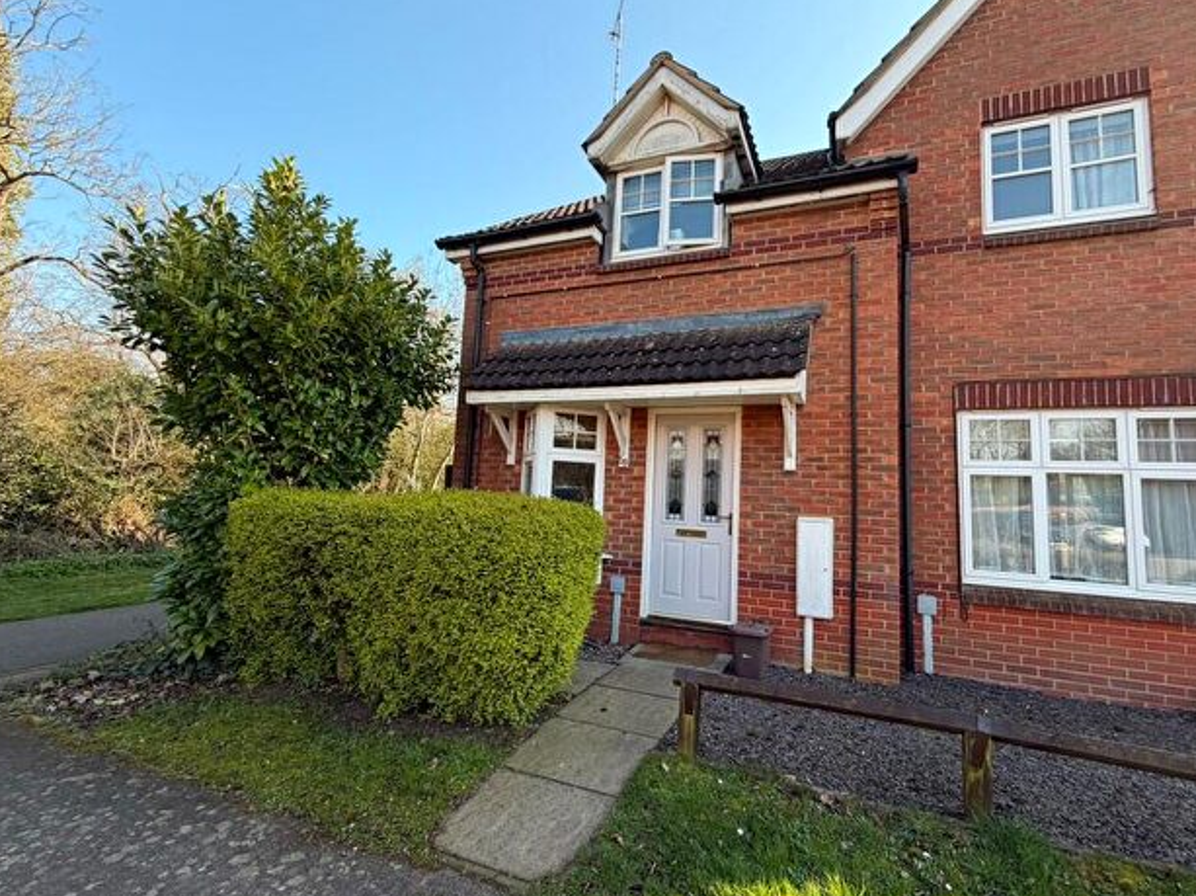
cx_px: 630
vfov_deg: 78.0
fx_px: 552
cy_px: 438
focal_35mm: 16
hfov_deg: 94.4
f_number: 2.2
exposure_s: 1/331
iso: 50
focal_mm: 2.22
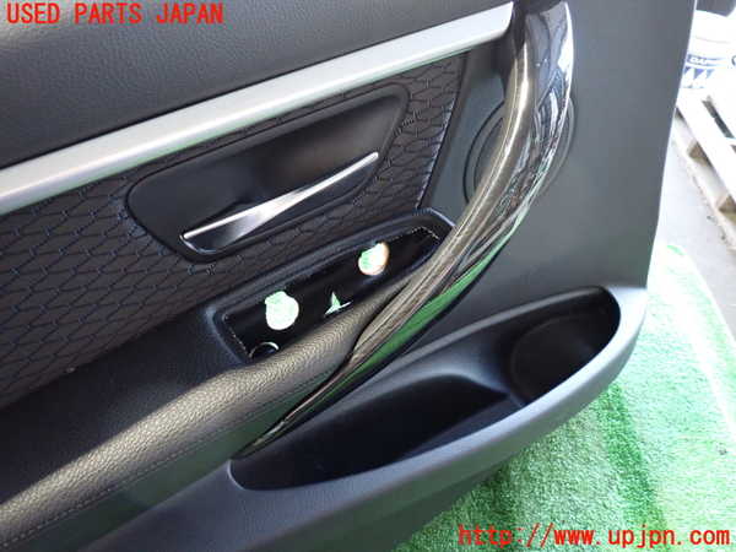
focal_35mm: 25
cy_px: 276
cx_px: 368
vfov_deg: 54.9
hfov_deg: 69.4
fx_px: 532
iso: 800
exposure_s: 1/30
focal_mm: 4.5
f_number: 2
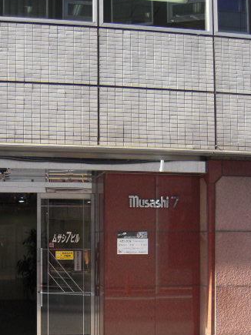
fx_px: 484
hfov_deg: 28.8
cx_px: 73
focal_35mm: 50
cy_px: 235
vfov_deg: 37.6
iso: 320
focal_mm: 6
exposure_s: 1/250
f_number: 2.9
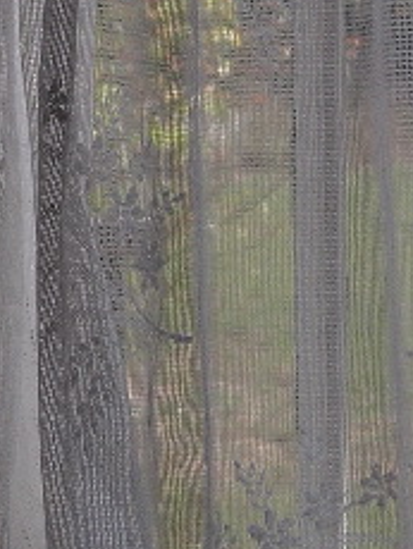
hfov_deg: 3.8
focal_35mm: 396
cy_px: -36
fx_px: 6288
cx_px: -36
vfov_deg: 5.0
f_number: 4
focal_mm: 23.8
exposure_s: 1/585
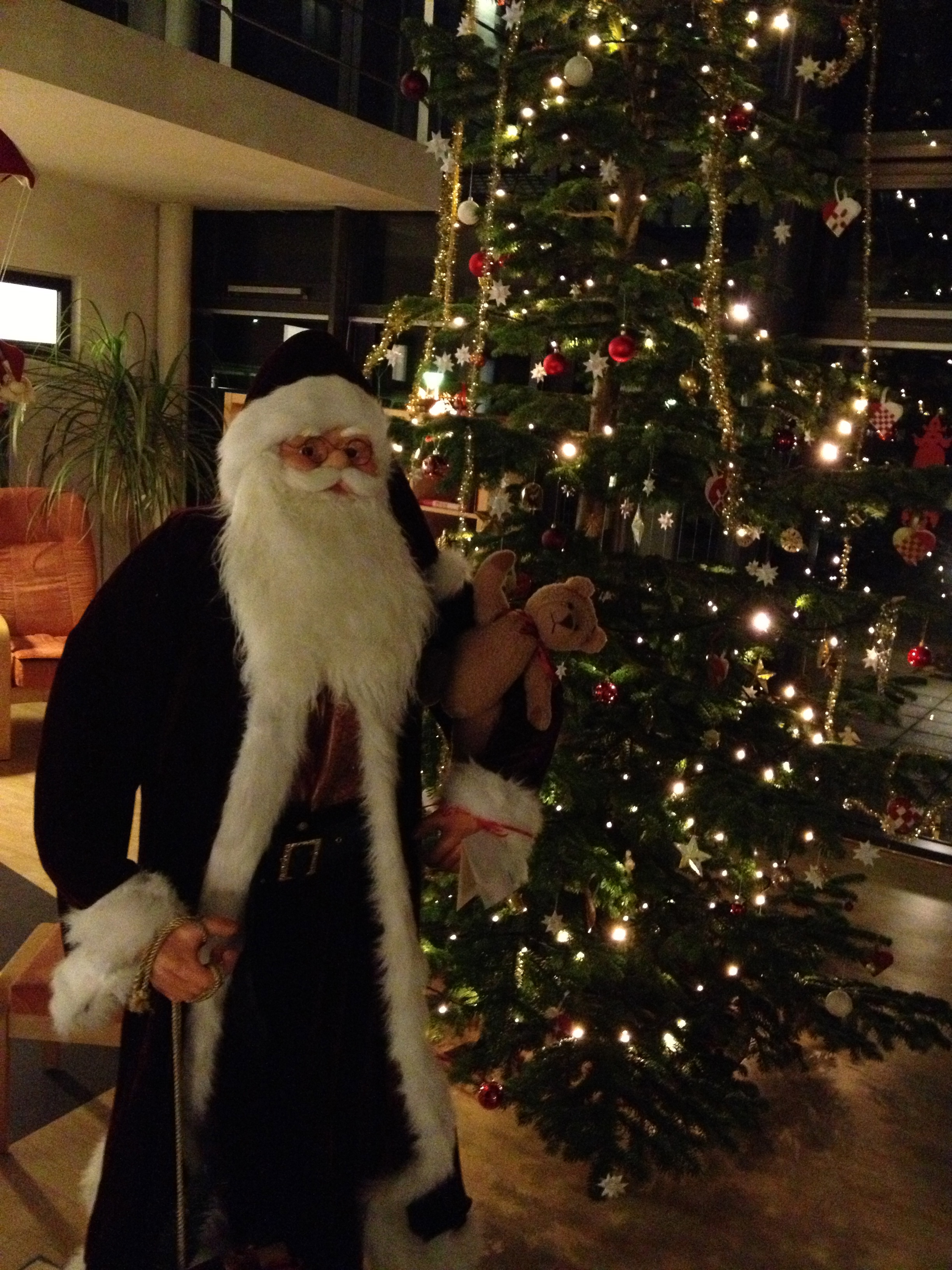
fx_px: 1283
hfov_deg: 40.7
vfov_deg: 52.6
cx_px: 476
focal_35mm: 35
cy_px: 635
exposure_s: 1/15
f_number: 2.4
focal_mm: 4.28
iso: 800
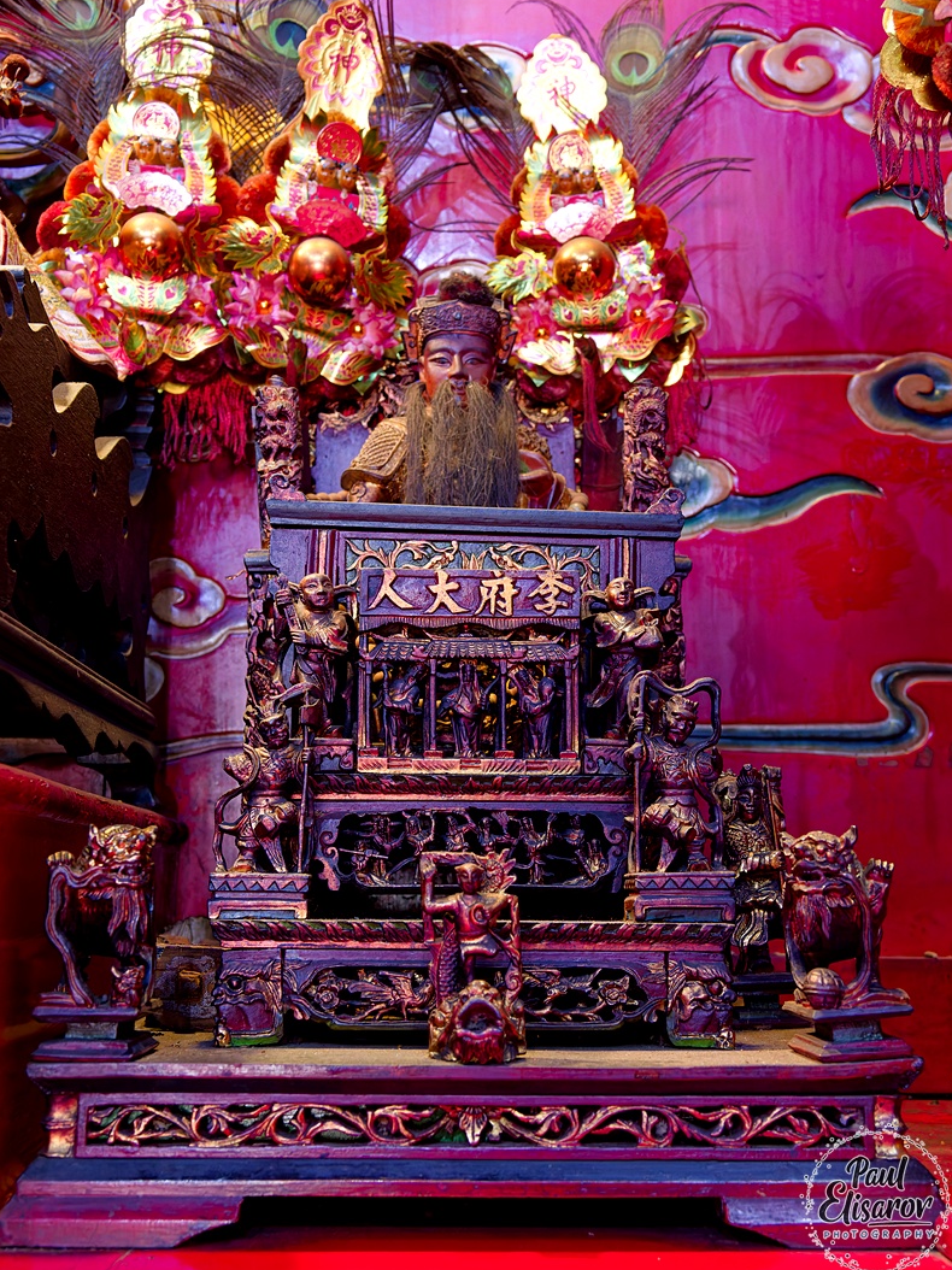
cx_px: 469
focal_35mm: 41
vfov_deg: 45.8
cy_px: 635
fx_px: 1504
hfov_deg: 35.1
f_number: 4
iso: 3200
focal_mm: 20
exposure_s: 1/15
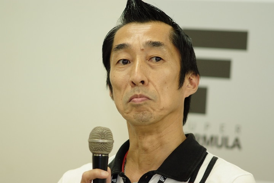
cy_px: 92
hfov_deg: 7.6
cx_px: 137
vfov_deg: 5.1
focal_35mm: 270
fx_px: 2055
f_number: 2.8
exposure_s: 1/125
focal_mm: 180
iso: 800
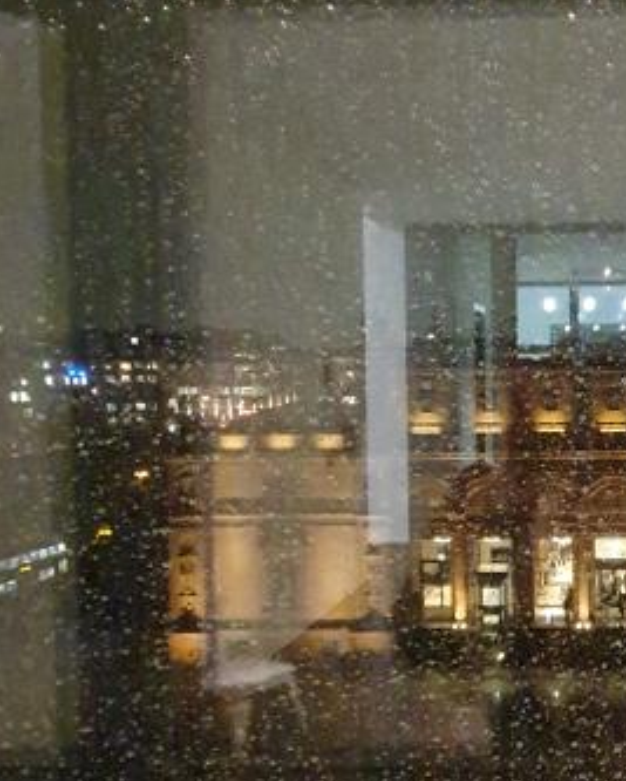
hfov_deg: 35.6
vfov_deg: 46.8
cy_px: 385
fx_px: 902
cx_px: 581
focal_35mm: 39
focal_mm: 1.8
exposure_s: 1/25
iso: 1943
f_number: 2.2
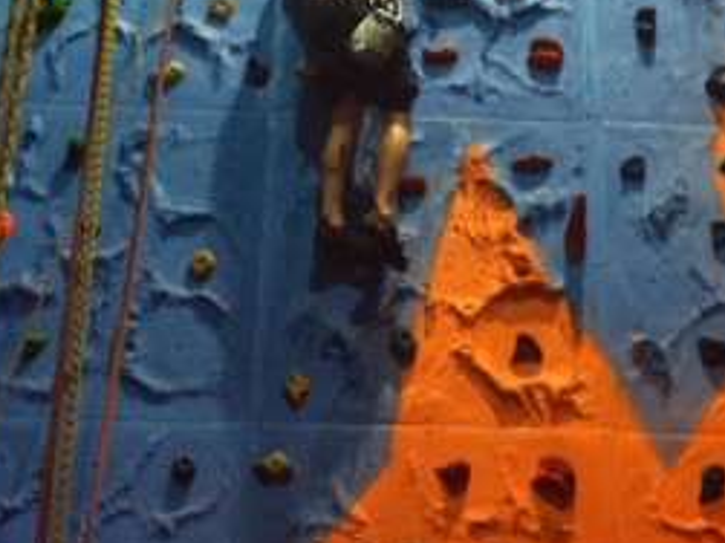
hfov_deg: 22.0
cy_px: 49
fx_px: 1863
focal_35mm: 89
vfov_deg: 16.4
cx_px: 425
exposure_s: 1/15
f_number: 2.8
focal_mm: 3.85
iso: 250
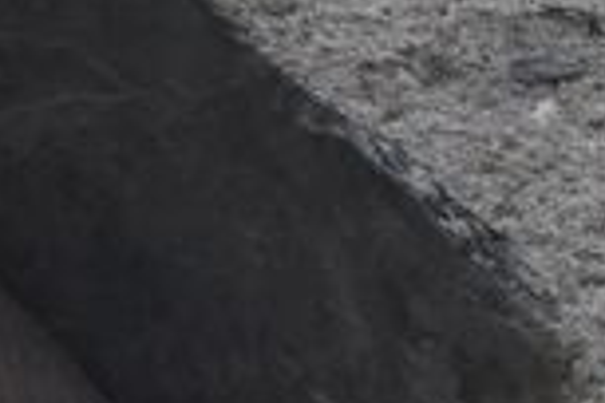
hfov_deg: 1.0
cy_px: -782
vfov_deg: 0.7
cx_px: 2036
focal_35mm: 2063
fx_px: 34667
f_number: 5.6
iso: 800
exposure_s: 1/500
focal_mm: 200
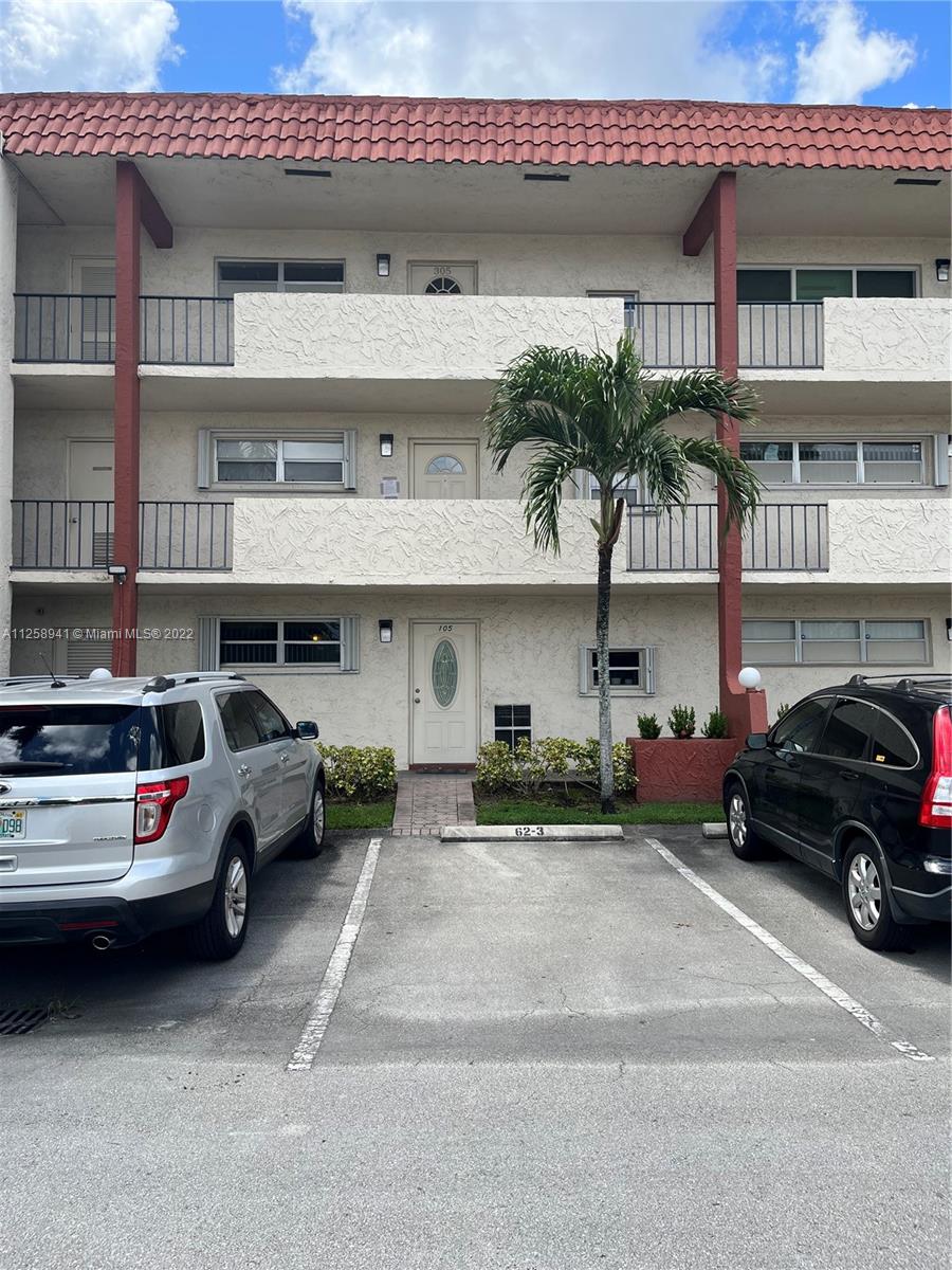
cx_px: 476
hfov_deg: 53.1
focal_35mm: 26
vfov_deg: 67.3
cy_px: 635
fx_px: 953
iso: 50
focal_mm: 5.1
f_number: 1.6
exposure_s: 1/2024
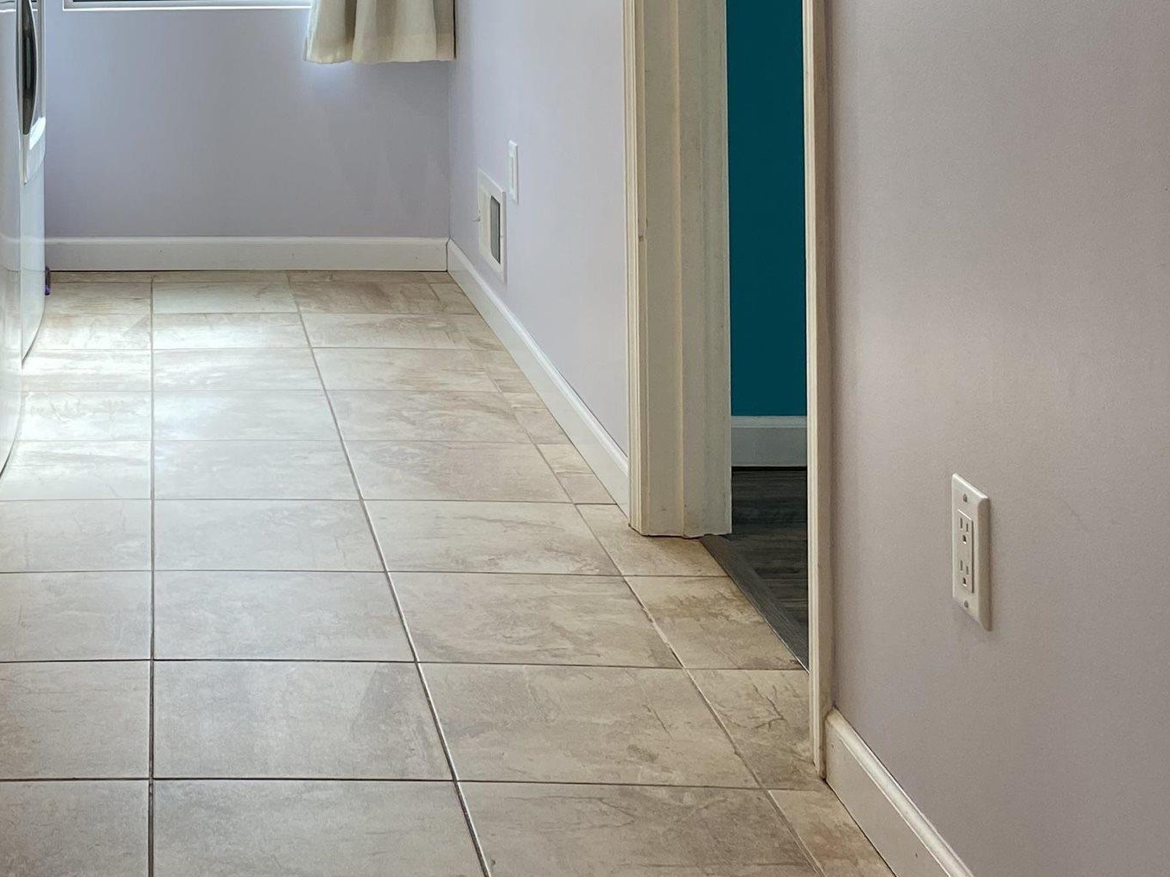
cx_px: 60
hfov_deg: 30.8
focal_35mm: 59
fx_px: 1994
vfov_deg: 23.3
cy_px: -83
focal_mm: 4.25
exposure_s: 1/120
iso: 80
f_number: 1.8
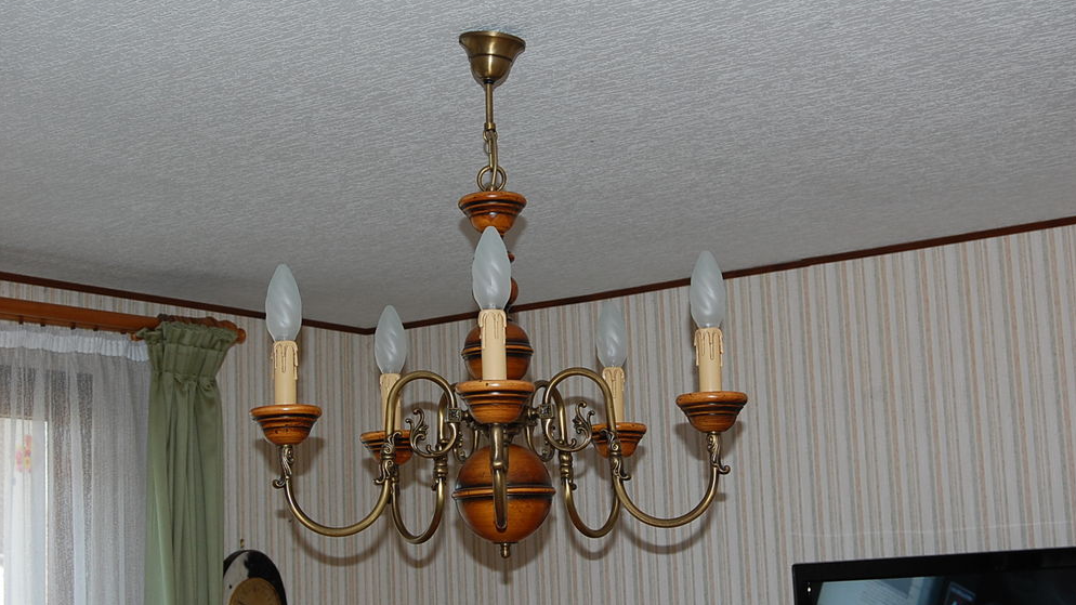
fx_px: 1712
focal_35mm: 60
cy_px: 309
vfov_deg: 20.0
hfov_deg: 34.9
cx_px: 539
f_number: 5
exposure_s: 1/60
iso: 400
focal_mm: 38
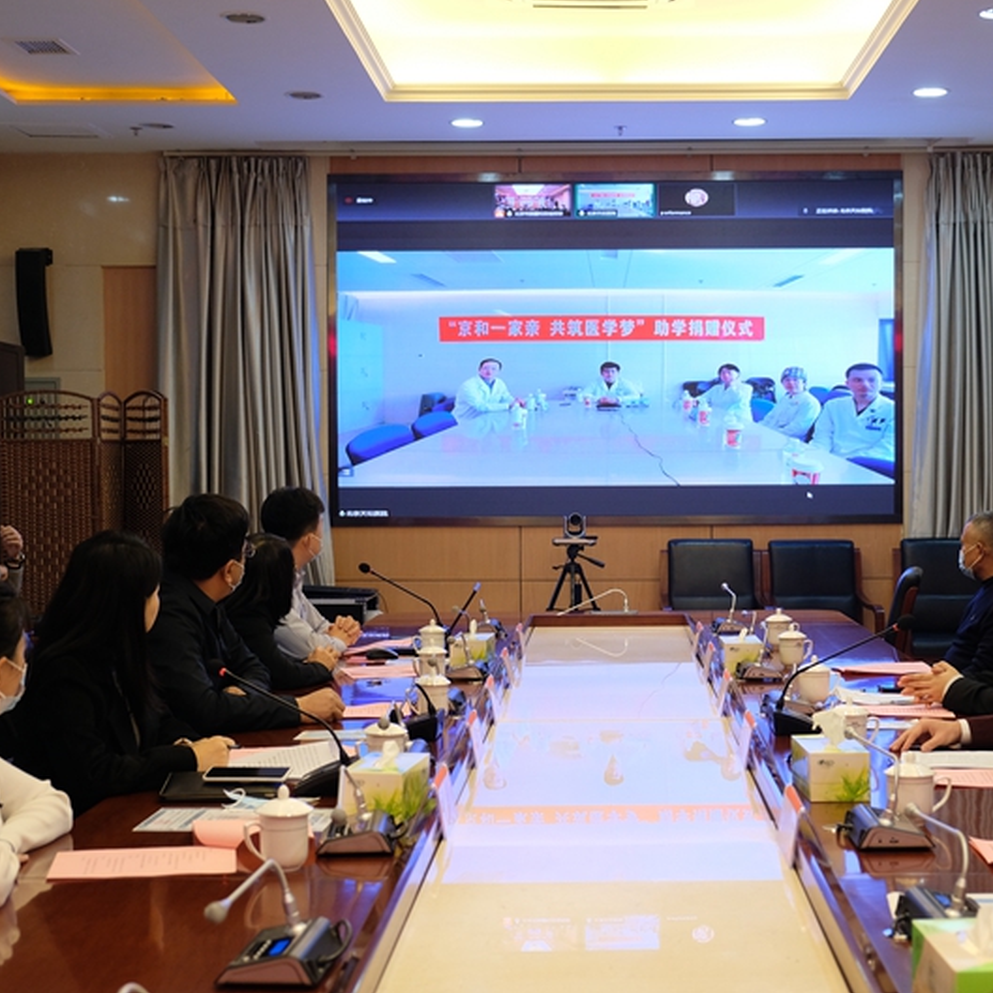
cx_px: 582
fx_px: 1753
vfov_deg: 31.6
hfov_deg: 31.6
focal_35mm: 54
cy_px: 495
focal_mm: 27.7
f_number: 3.2
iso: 800
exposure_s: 1/56
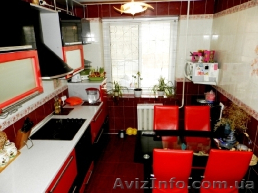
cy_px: 96
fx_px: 186
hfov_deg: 69.4
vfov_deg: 54.9
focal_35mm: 25
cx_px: 129
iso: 100
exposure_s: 1/30
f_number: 3.1
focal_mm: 4.5
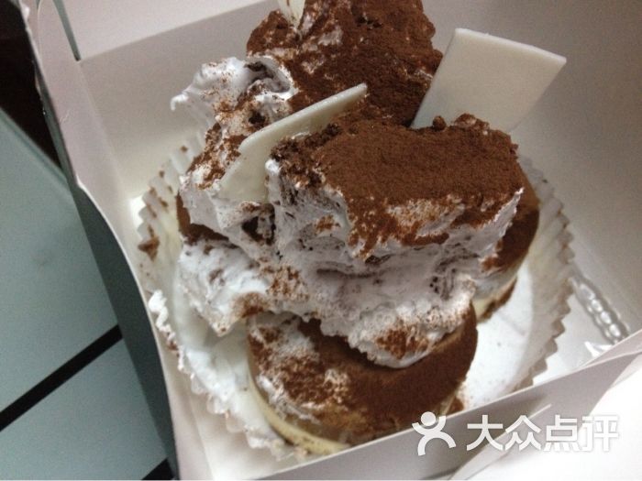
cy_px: 240
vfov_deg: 40.7
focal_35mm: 35
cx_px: 321
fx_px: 649
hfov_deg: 52.6
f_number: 2.4
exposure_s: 1/15
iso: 500
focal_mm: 4.28
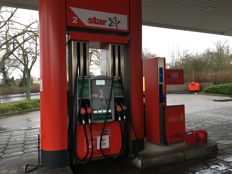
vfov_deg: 48.2
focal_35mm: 29
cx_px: 116
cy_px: 87
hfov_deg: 61.7
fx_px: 194
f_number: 2.2
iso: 40
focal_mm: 4.15
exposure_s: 1/33
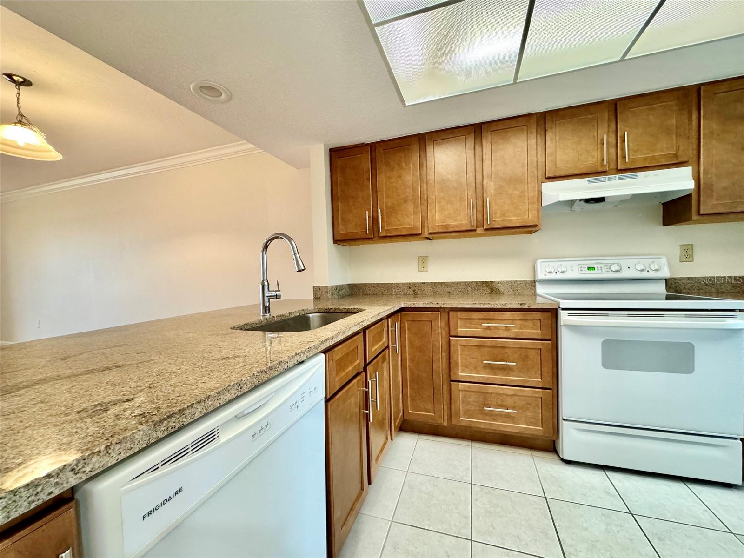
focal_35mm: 14
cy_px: 279
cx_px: 372
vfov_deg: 85.7
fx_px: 301
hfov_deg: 102.1
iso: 250
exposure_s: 1/60
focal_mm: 2.22
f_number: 2.2
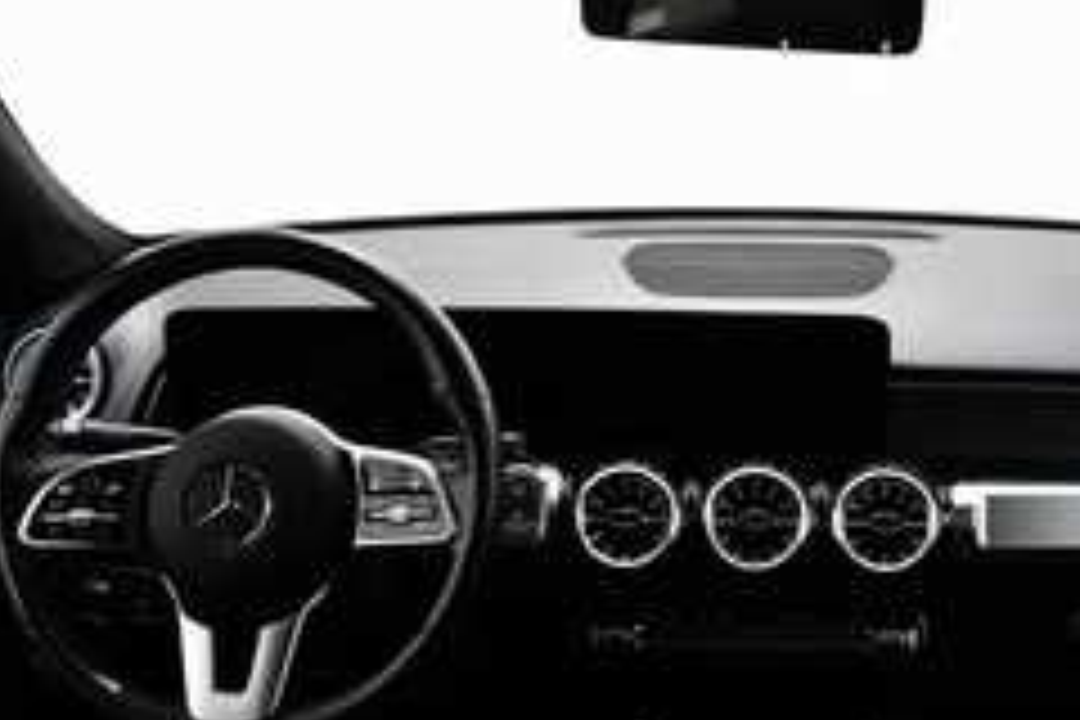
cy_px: 407
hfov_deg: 42.8
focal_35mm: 45
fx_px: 1350
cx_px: 742
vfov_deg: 29.8
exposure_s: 1/125
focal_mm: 18
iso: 3200
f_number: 3.5
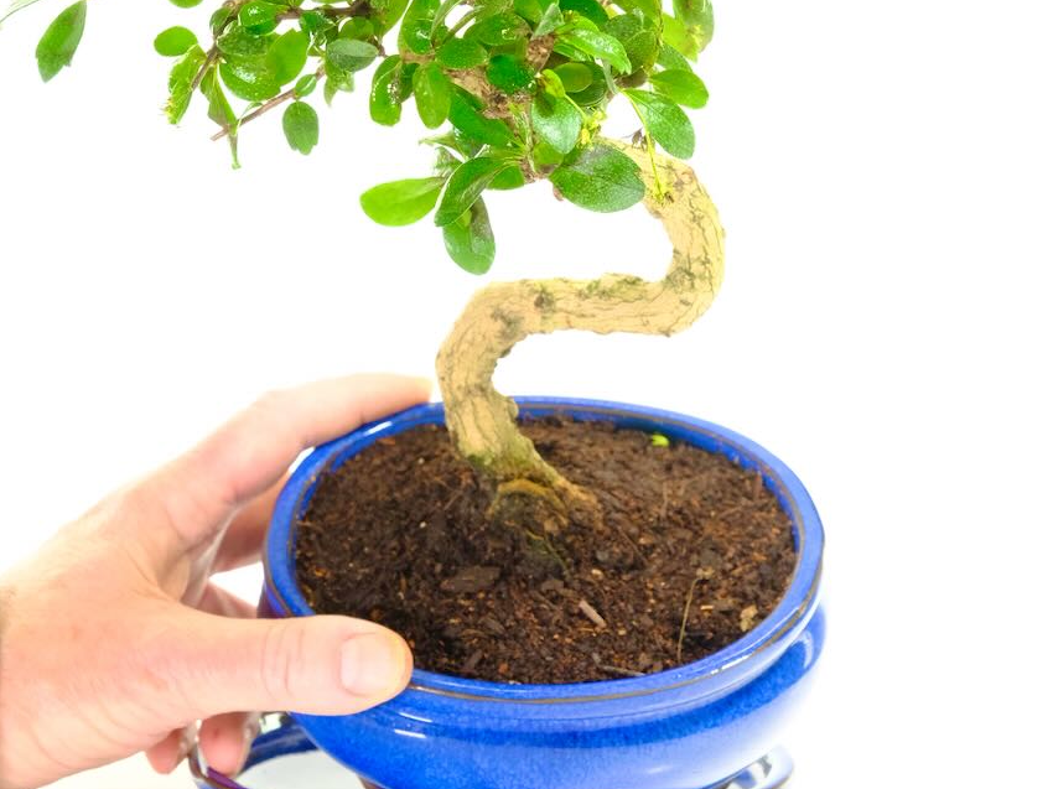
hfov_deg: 13.9
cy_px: 104
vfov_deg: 10.4
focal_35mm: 142
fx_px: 4318
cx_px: 528
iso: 2500
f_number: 9
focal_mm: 65.2
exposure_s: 1/30
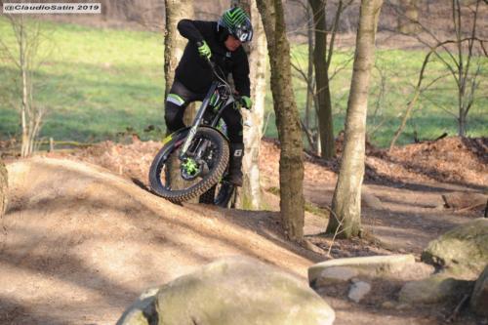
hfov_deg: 10.3
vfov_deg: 6.9
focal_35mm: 200
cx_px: 244
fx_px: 2710
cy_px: 162
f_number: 6.3
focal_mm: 200
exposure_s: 1/160
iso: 250
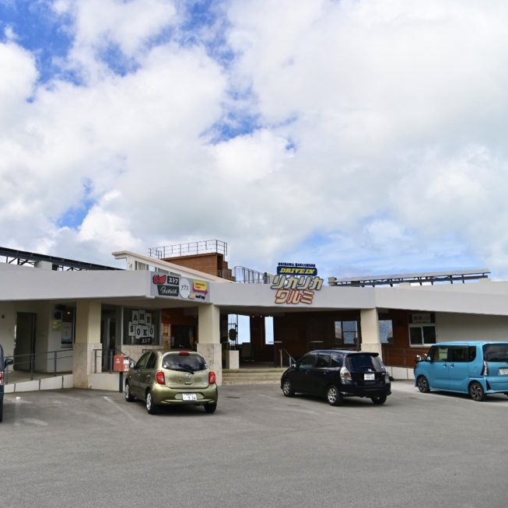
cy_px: 247
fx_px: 531
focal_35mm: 32
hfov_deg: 50.4
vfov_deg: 51.1
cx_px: 181
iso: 100
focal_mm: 24
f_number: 4
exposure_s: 1/1250
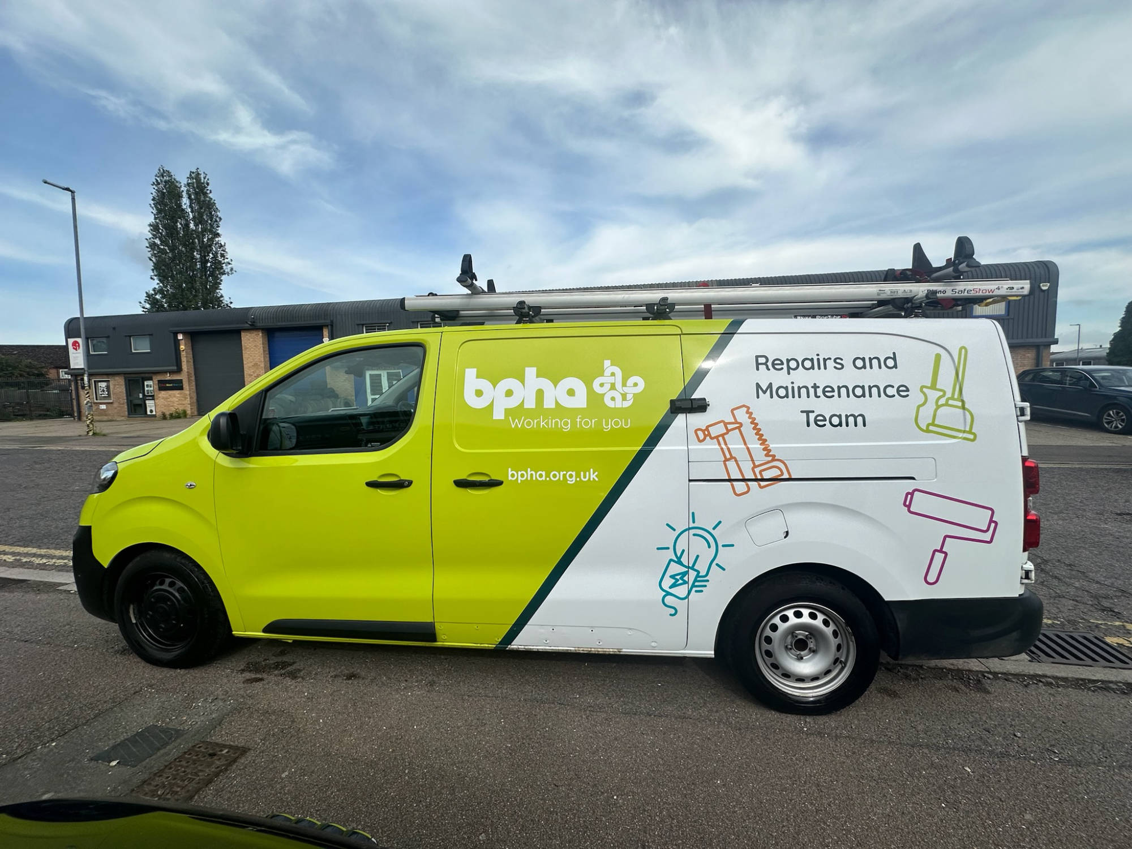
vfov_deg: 85.7
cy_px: 424
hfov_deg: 102.1
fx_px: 458
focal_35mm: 14
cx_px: 566
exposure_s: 1/2506
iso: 50
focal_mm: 2.22
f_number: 2.2
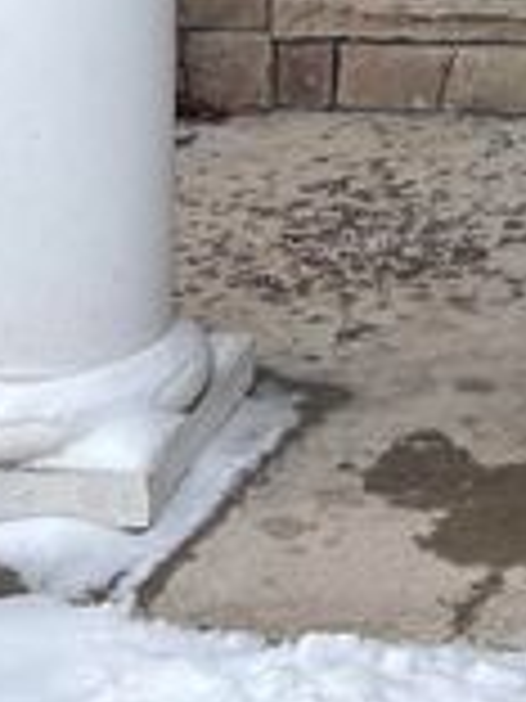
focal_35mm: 111
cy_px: -628
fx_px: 2249
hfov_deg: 12.0
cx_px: 1021
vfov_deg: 15.0
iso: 50
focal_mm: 5.96
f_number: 1.6
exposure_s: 1/1205
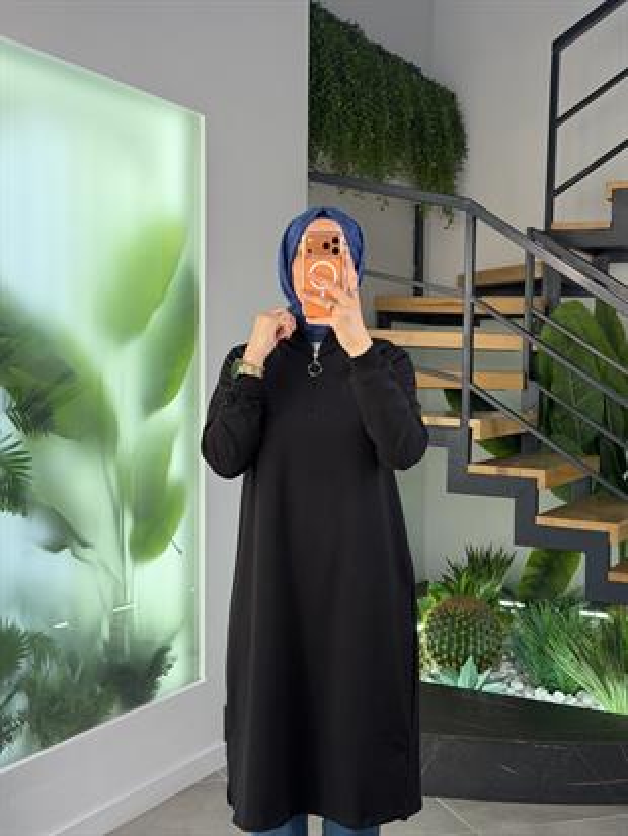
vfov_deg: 39.6
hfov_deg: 30.3
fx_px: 1160
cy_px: 418
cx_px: 314
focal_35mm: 48
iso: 50
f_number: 1.78
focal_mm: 6.76
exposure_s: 1/198
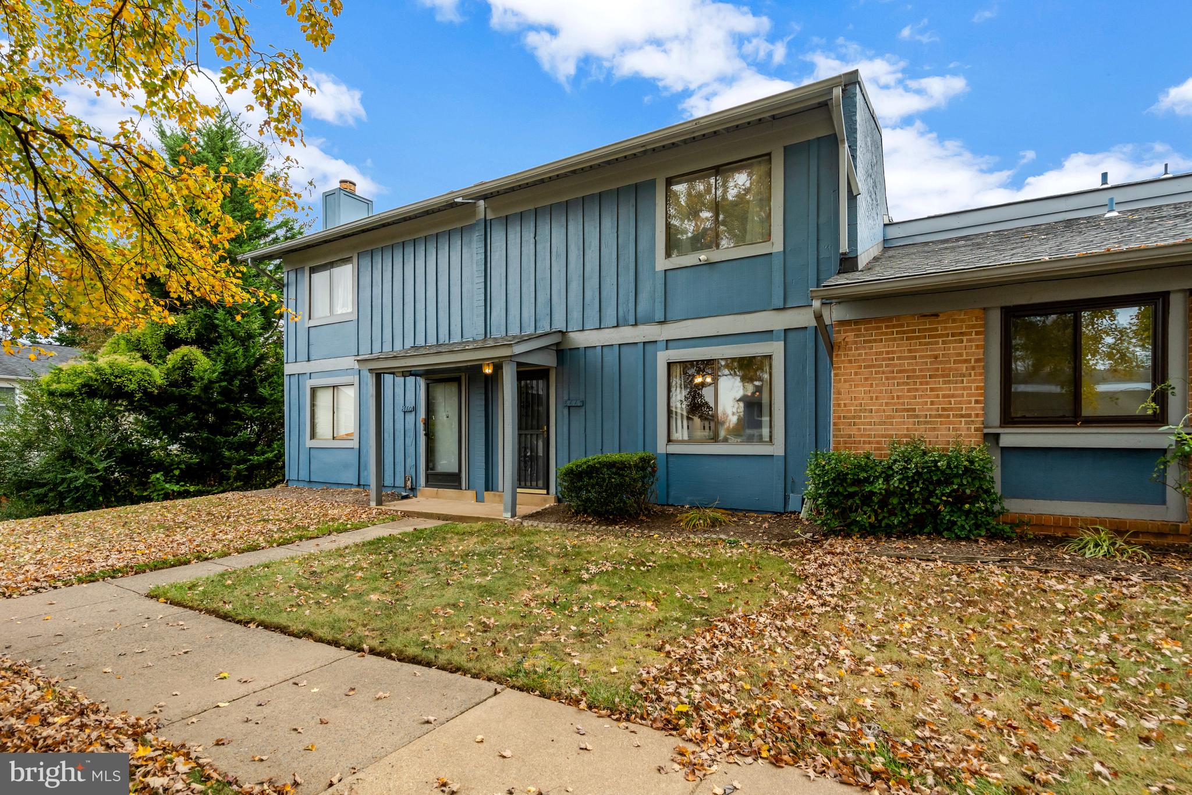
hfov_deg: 96.7
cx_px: 596
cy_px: 398
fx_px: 530
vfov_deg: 73.7
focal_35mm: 16
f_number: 8
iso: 1250
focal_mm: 16
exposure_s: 1/250
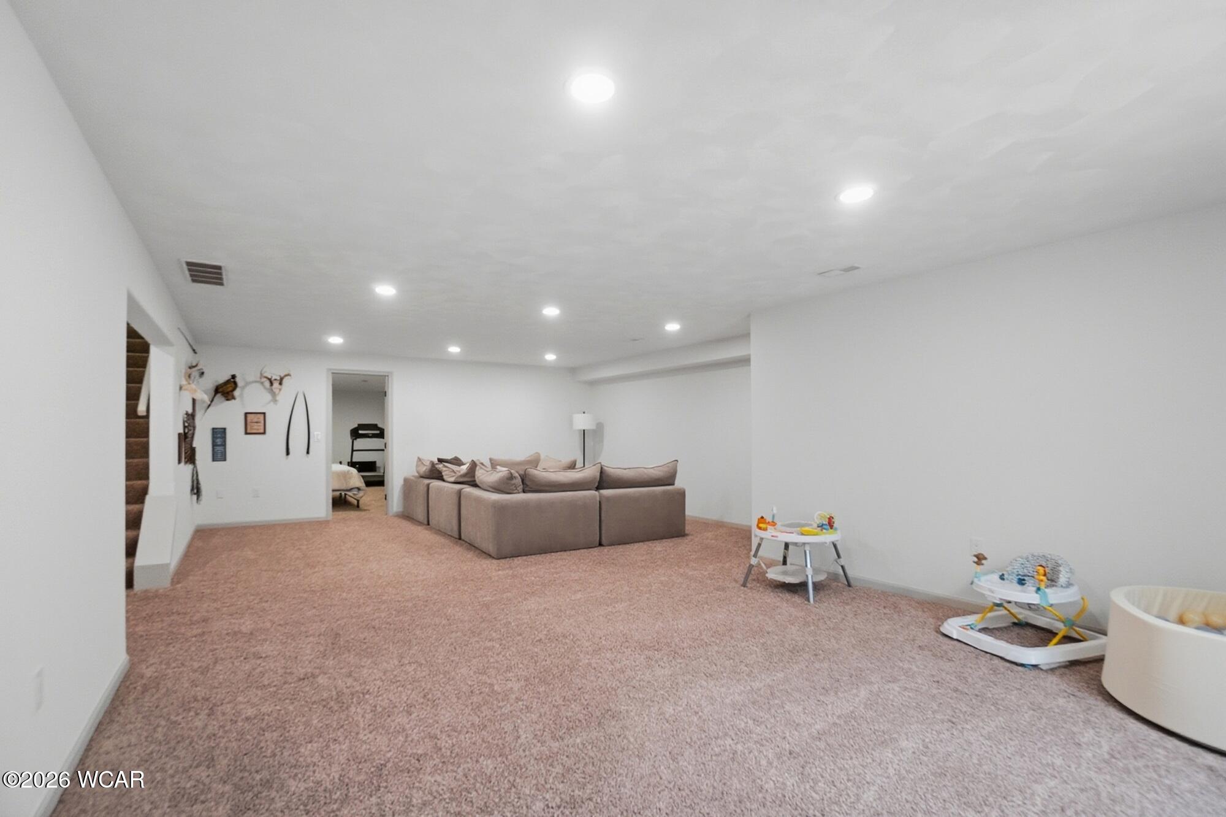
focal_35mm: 15
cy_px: 408
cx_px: 613
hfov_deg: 100.4
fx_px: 511
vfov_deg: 77.3
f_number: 5.6
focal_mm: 10
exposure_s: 1/125
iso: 125
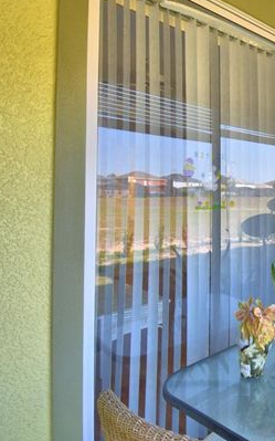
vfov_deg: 68.1
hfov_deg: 39.5
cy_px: 191
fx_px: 324
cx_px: 285
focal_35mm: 27
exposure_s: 1/125
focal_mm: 10
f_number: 4.5
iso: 280
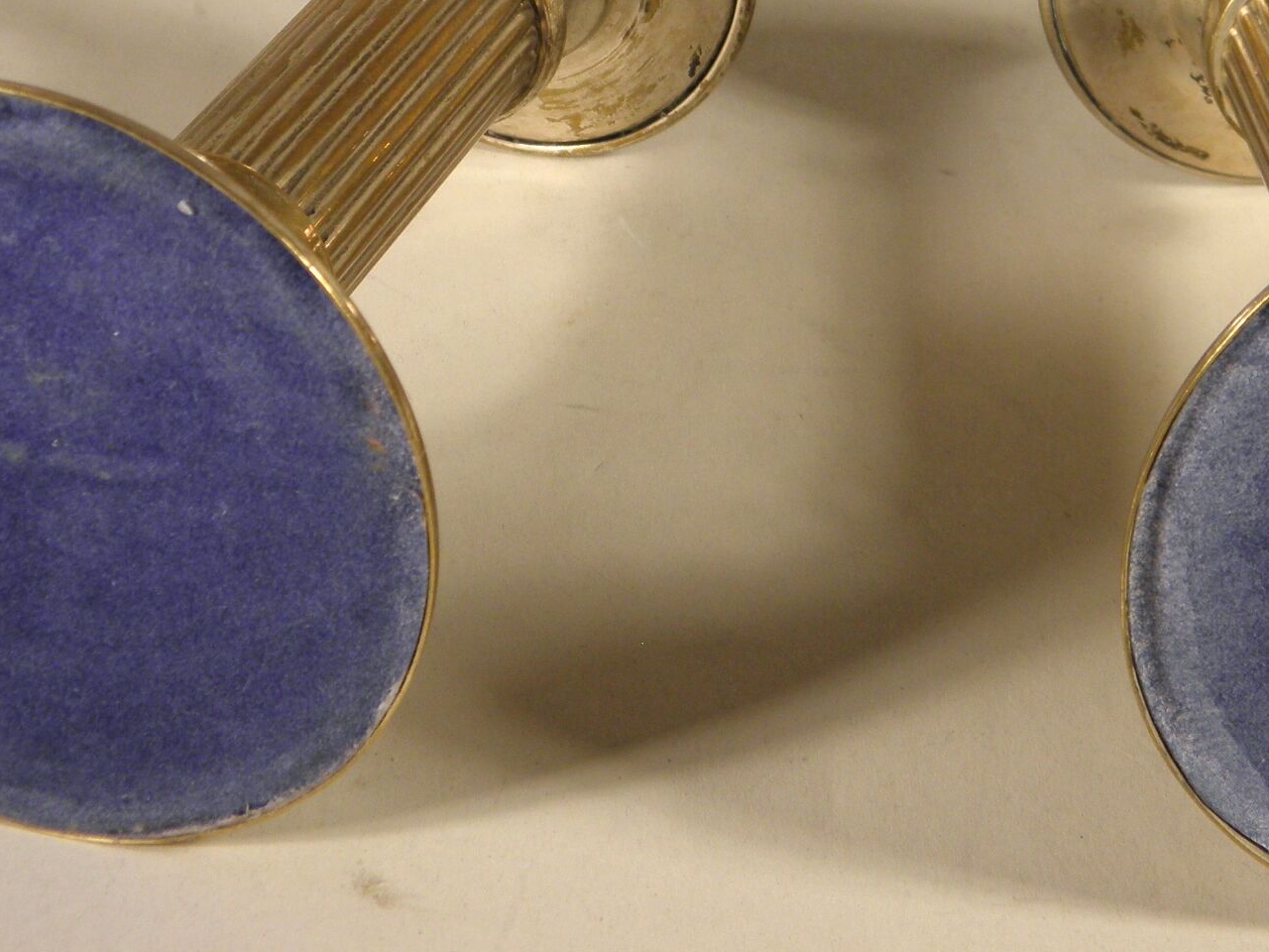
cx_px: 854
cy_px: 23
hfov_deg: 20.8
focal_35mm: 94
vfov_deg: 15.5
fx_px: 3446
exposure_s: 1/50
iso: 100
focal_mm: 8.6
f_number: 3.9
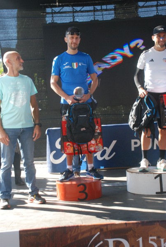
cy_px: 124
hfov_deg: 23.9
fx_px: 392
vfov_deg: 35.0
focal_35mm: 57
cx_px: 83
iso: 1000
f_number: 4.5
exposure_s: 1/640
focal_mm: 38
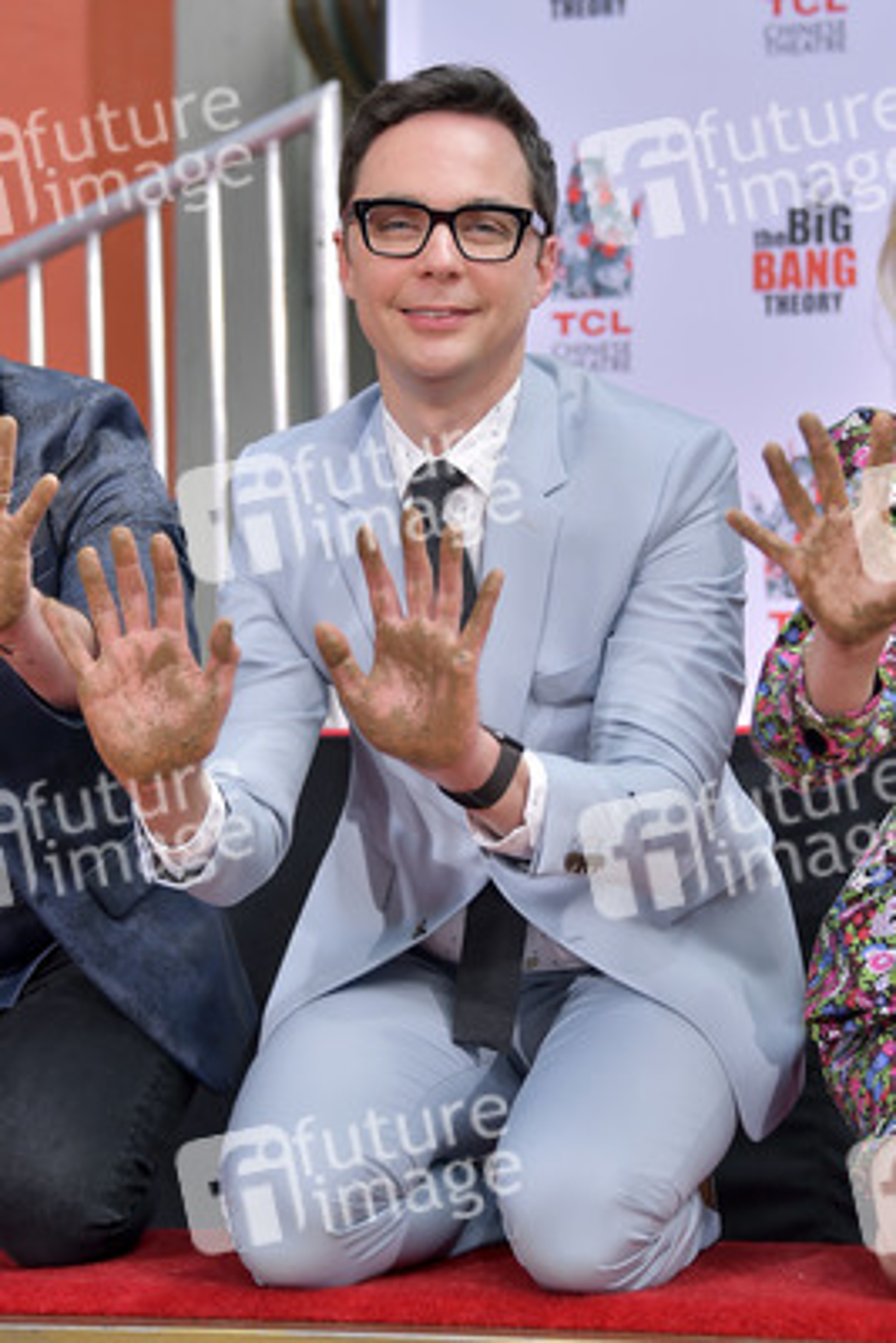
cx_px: 448
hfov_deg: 16.7
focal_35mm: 82
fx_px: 3058
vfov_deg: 24.8
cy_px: 672
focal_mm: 82
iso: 160
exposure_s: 1/250
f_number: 5
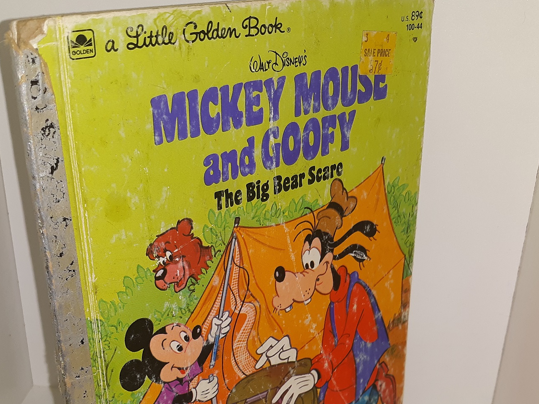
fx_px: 701
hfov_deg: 42.0
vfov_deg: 31.7
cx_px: 237
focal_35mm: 45
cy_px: 292
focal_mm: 3.7
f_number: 1.7
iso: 40
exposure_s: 1/177
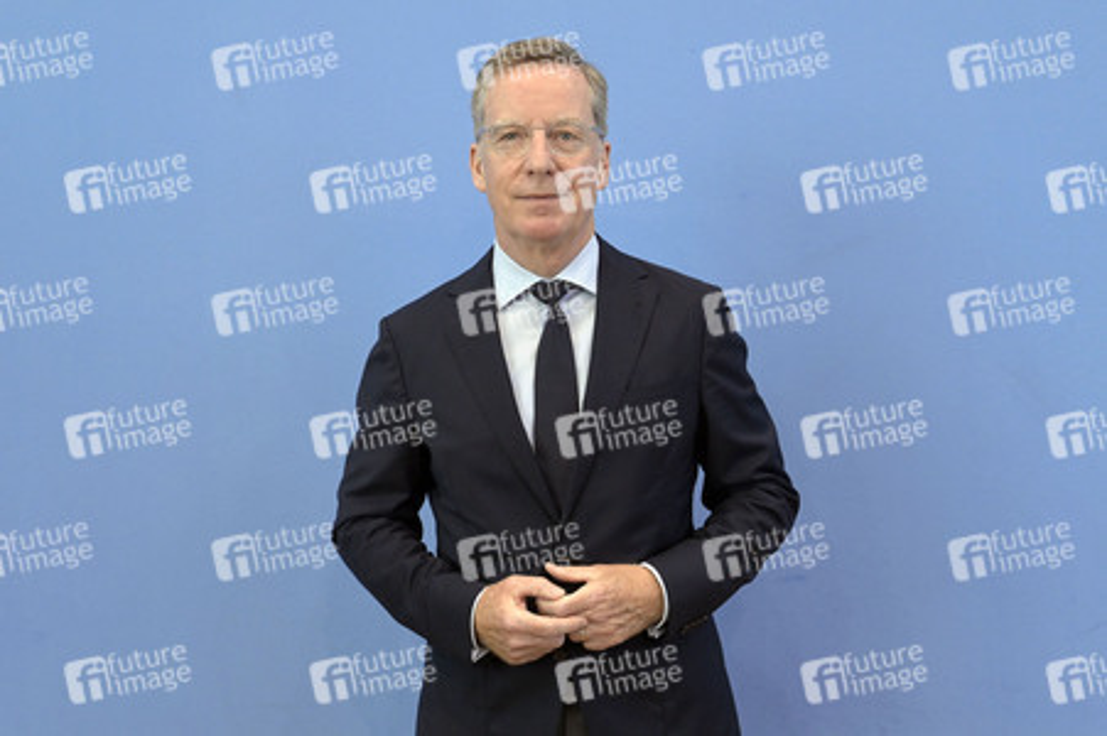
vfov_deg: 26.0
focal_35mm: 52
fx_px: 1598
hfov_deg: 38.2
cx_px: 554
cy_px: 368
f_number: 5.6
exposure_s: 1/500
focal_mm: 52
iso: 3200
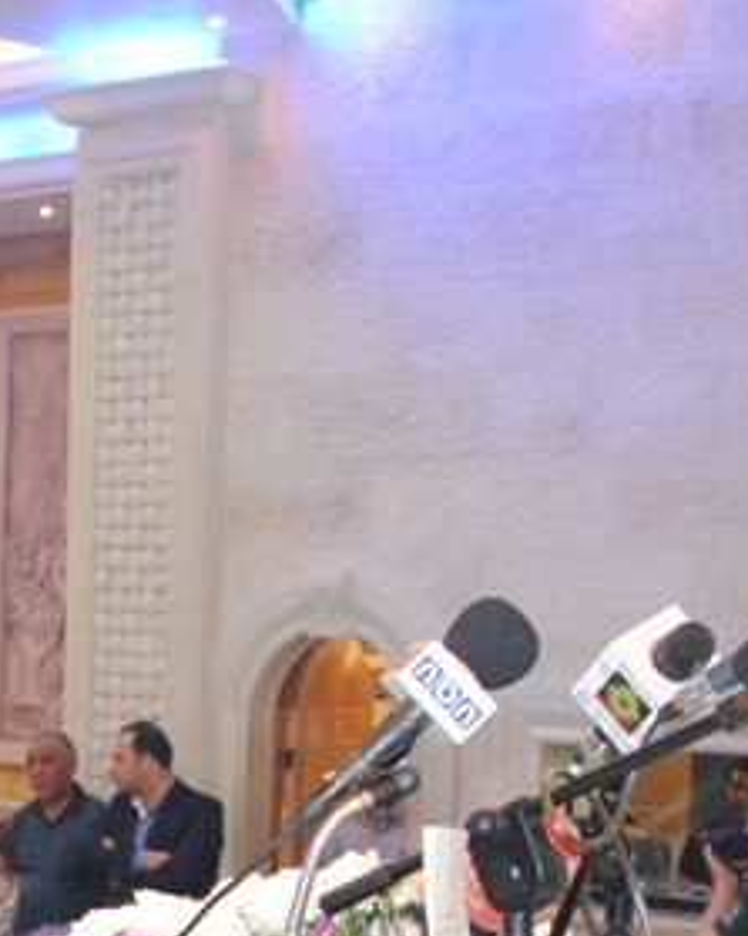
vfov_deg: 19.8
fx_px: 2575
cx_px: -121
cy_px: 985
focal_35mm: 93
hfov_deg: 16.0
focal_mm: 18
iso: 1600
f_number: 5.6
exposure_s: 1/60
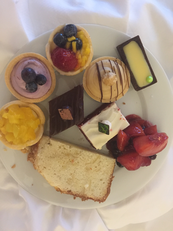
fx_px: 193
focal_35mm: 29
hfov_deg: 48.2
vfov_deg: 61.7
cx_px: 86
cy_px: 116
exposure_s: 1/15
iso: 320
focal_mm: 4.15
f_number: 2.2
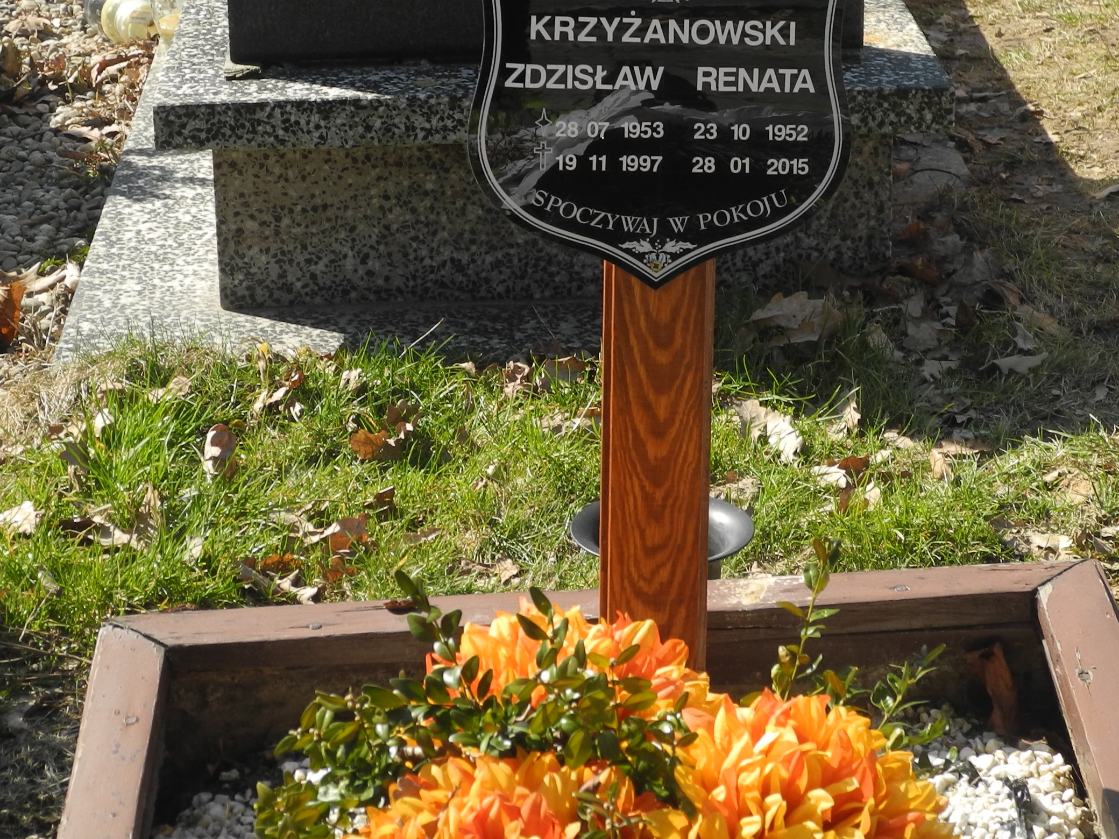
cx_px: 671
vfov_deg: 13.8
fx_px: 3459
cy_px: 301
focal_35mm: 107
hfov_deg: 18.4
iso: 100
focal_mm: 13
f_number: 3.5
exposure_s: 1/500
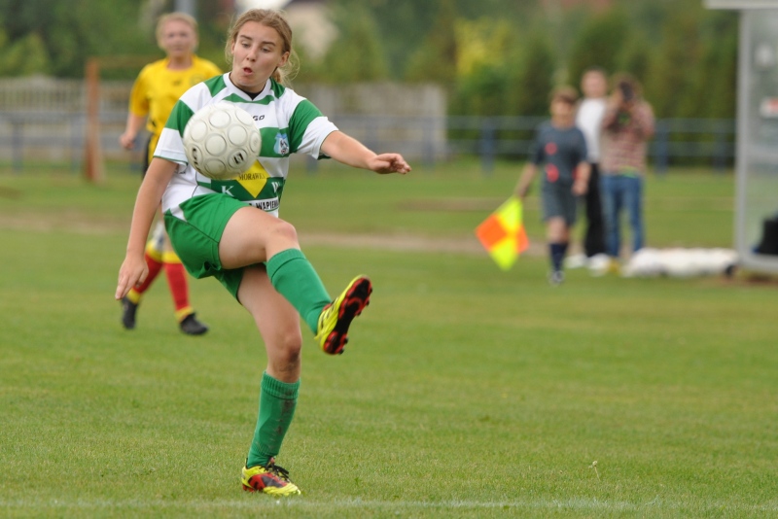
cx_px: 389
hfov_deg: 7.8
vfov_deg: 5.2
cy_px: 260
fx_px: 5675
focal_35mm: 262
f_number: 3.5
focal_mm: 175
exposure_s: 1/800
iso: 200
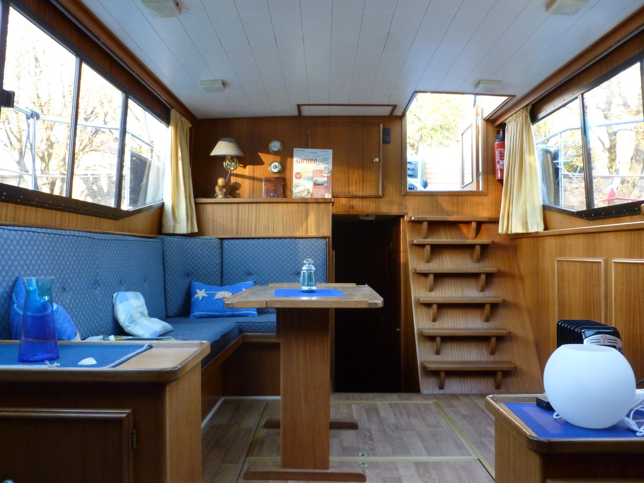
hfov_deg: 63.4
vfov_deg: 49.7
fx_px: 521
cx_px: 322
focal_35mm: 28
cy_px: 242
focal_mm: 5
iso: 400
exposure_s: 1/25
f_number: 3.3
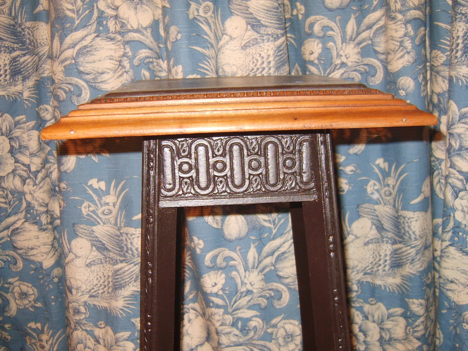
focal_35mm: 43
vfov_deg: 33.6
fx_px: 581
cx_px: 224
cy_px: 197
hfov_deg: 43.8
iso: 100
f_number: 2.8
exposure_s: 1/30
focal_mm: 7.4
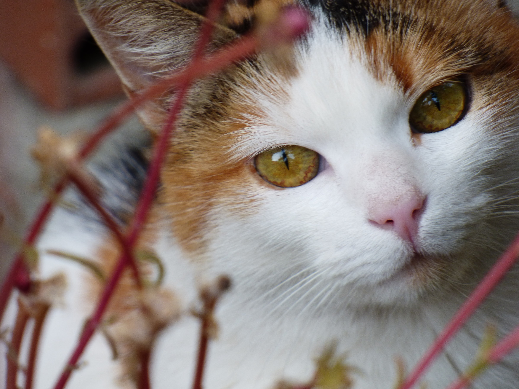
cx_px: 260
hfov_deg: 3.5
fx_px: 8546
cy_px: 194
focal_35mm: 570
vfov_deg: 2.6
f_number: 5.6
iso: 125
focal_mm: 102.05
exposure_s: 1/80
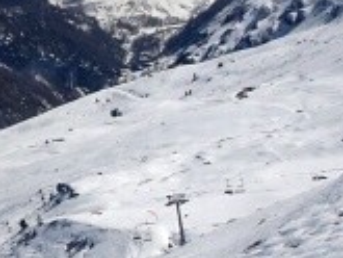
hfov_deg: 12.3
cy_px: 117
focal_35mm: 149
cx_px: -249
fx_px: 1477
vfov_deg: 10.0
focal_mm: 4.1
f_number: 3.5
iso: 80
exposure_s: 1/1600
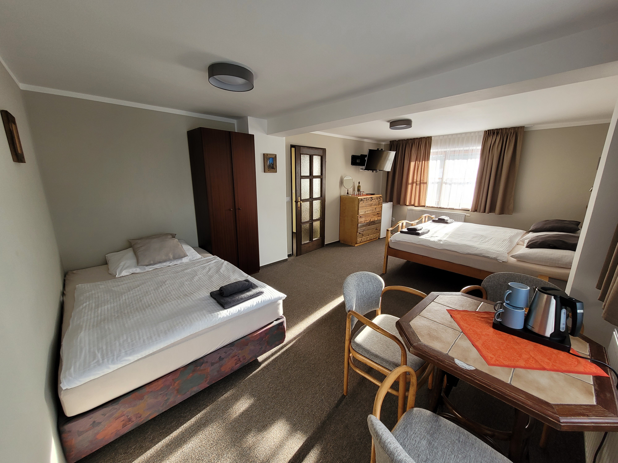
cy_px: 232
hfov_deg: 106.2
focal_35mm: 13
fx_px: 232
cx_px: 309
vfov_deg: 89.9
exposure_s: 1/50
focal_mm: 1.74
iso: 64
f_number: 2.2
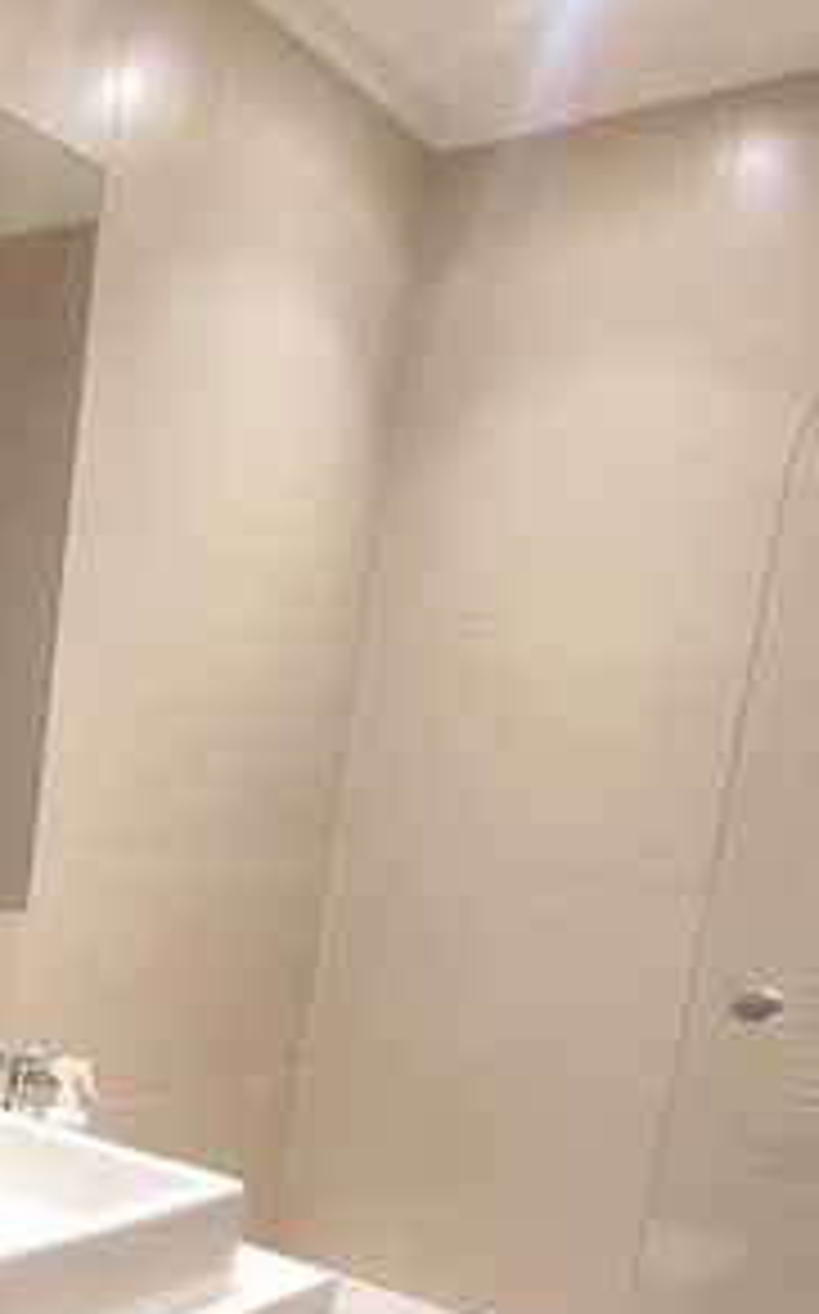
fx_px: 1467
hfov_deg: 28.4
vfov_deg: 45.0
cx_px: -79
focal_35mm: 41
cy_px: 1114
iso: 297
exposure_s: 1/50
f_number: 2.2
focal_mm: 1.65
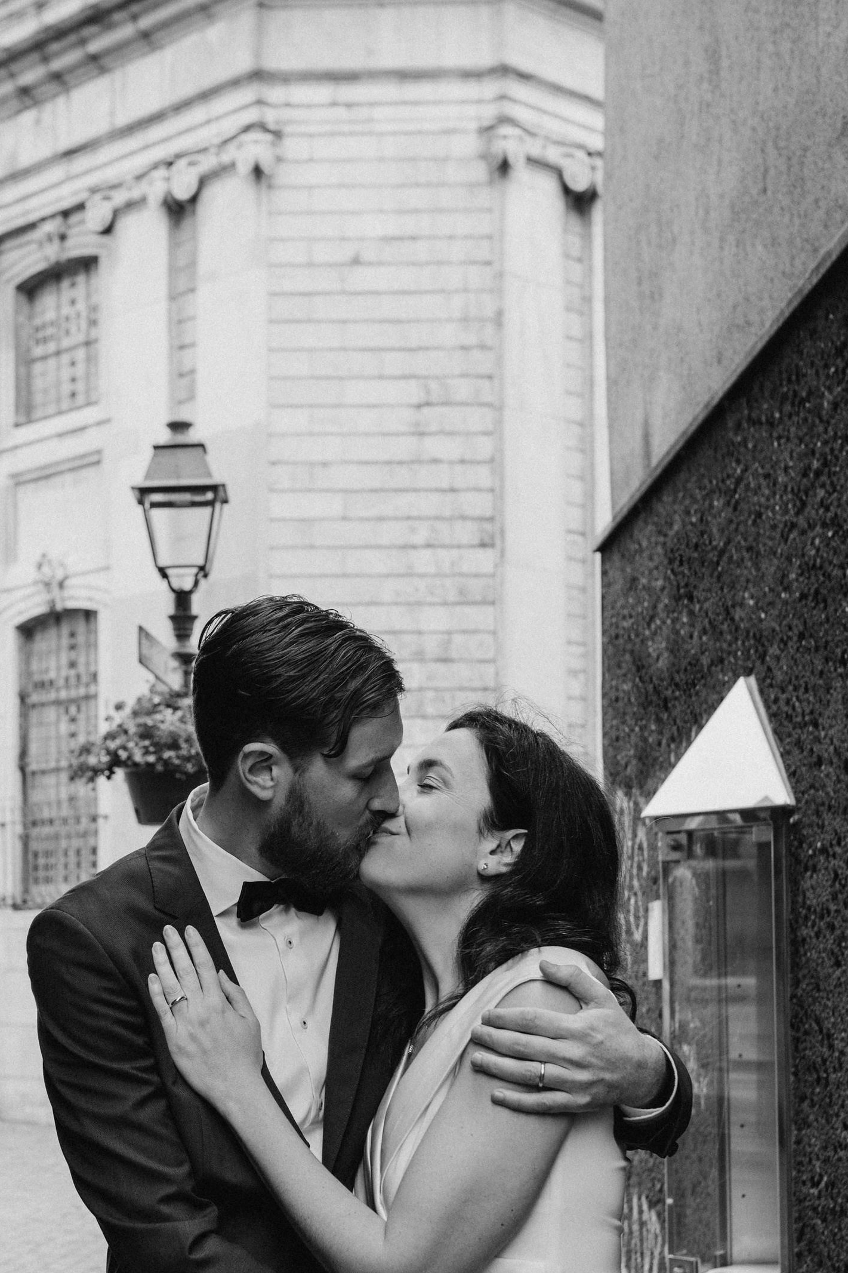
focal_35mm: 63
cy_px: 806
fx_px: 2226
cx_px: 221
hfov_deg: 21.4
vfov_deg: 31.7
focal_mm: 35
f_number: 4.5
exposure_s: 1/500
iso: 400
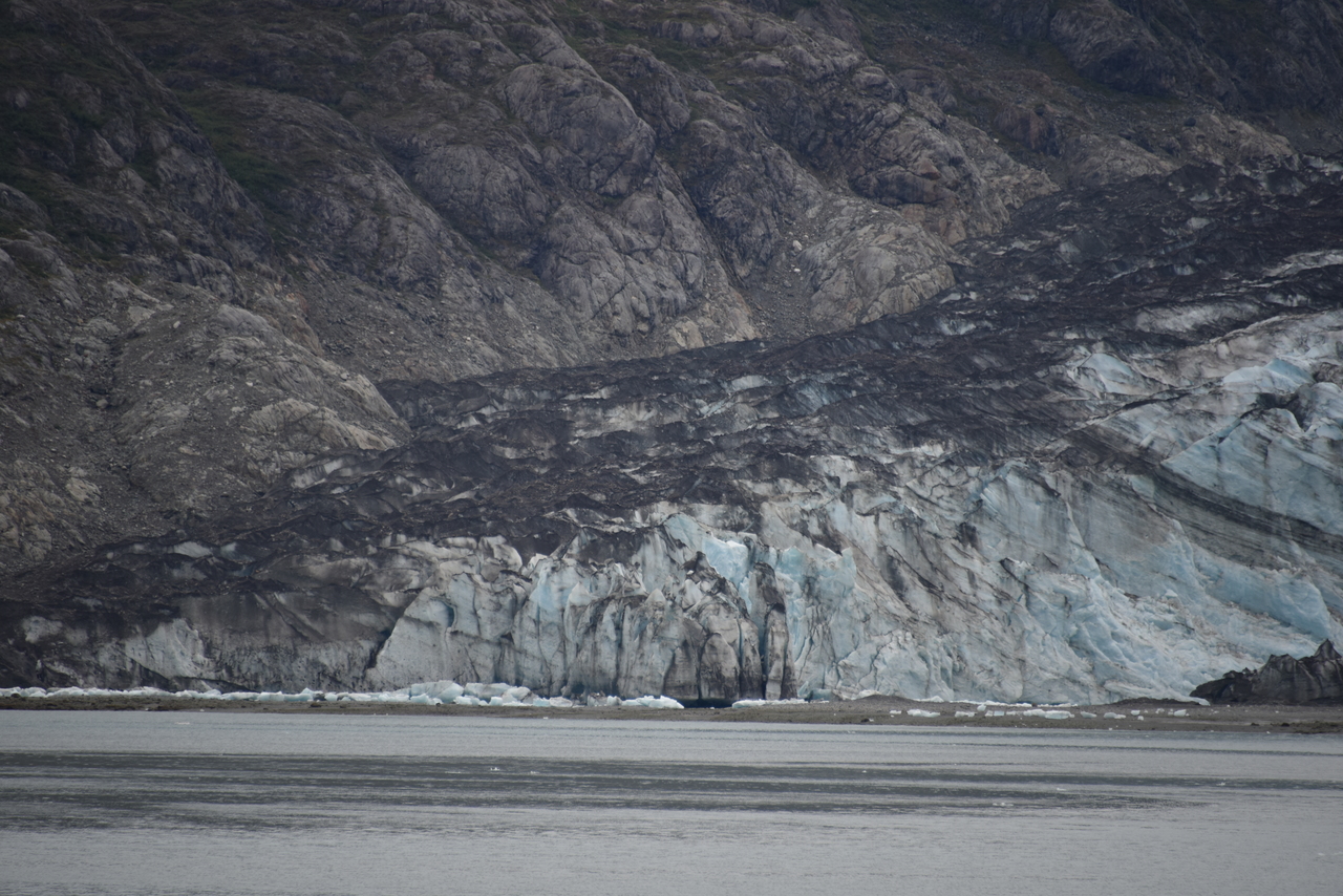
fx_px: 11193
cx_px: 672
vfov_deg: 4.6
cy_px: 448
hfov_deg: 6.9
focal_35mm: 300
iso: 280
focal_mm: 300
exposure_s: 1/640
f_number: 5.6
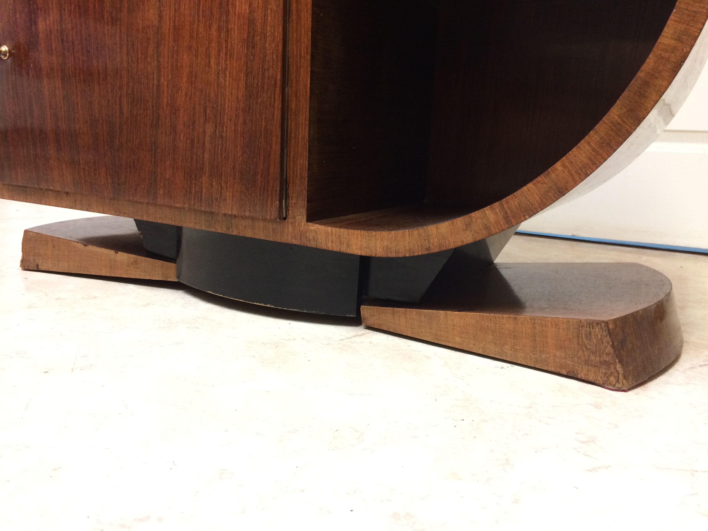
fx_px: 593
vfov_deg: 48.2
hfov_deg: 61.7
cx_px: 354
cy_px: 266
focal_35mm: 29
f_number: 2.2
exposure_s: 1/33
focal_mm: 4.15
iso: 160
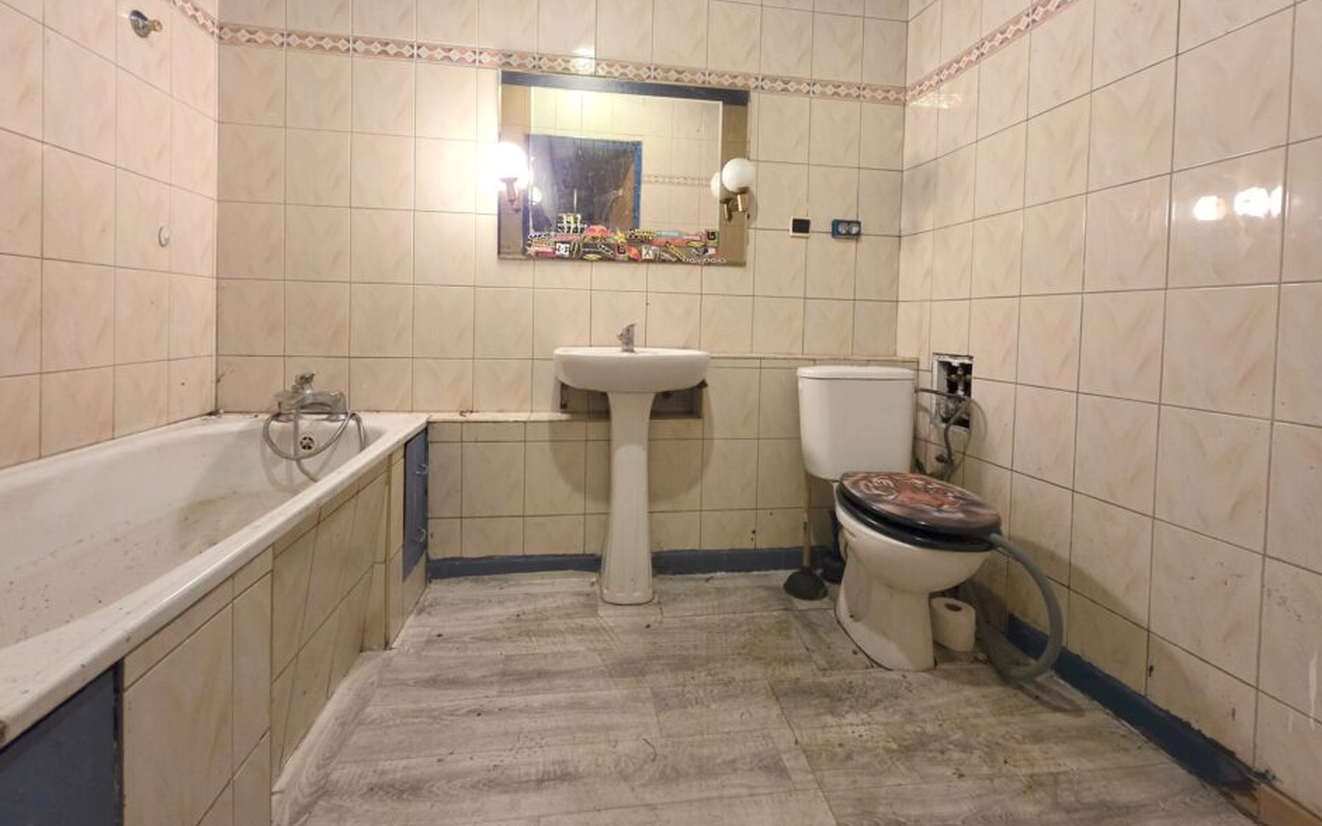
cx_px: 663
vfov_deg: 74.1
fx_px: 540
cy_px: 340
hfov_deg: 101.5
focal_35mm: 15
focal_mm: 2.2
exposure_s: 1/50
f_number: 1.9
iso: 500
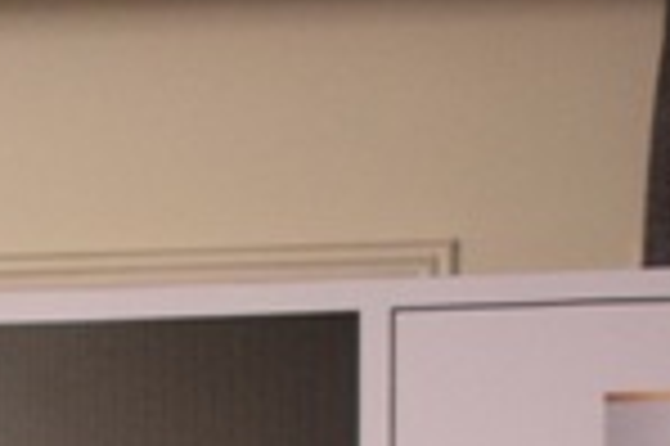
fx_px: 4201
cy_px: 1653
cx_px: -366
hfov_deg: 8.9
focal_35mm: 226
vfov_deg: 5.4
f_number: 4.2
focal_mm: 28
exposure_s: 1/200
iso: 2000
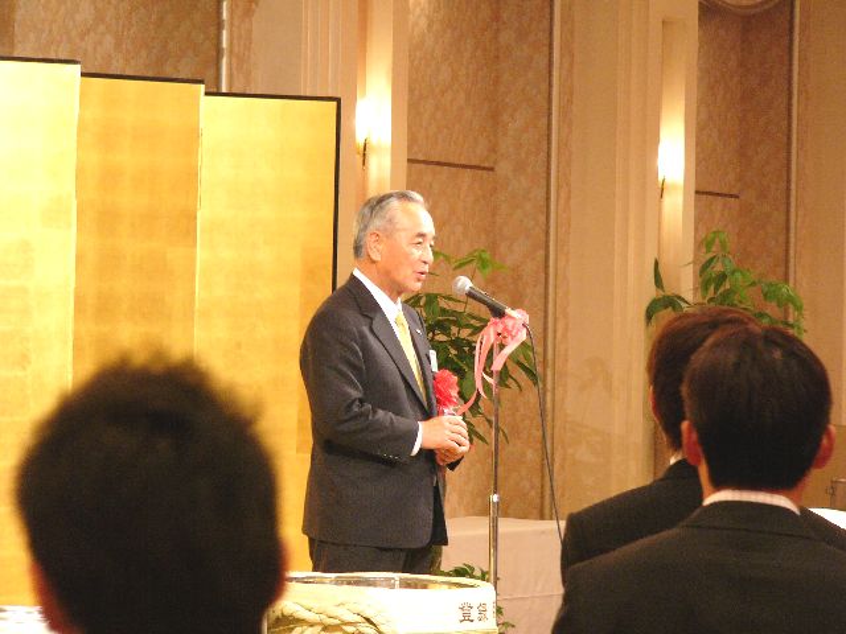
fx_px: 4350
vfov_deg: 8.3
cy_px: 317
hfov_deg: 11.1
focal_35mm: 178
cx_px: 423
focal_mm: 29.6
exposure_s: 1/25
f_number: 2.8
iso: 200
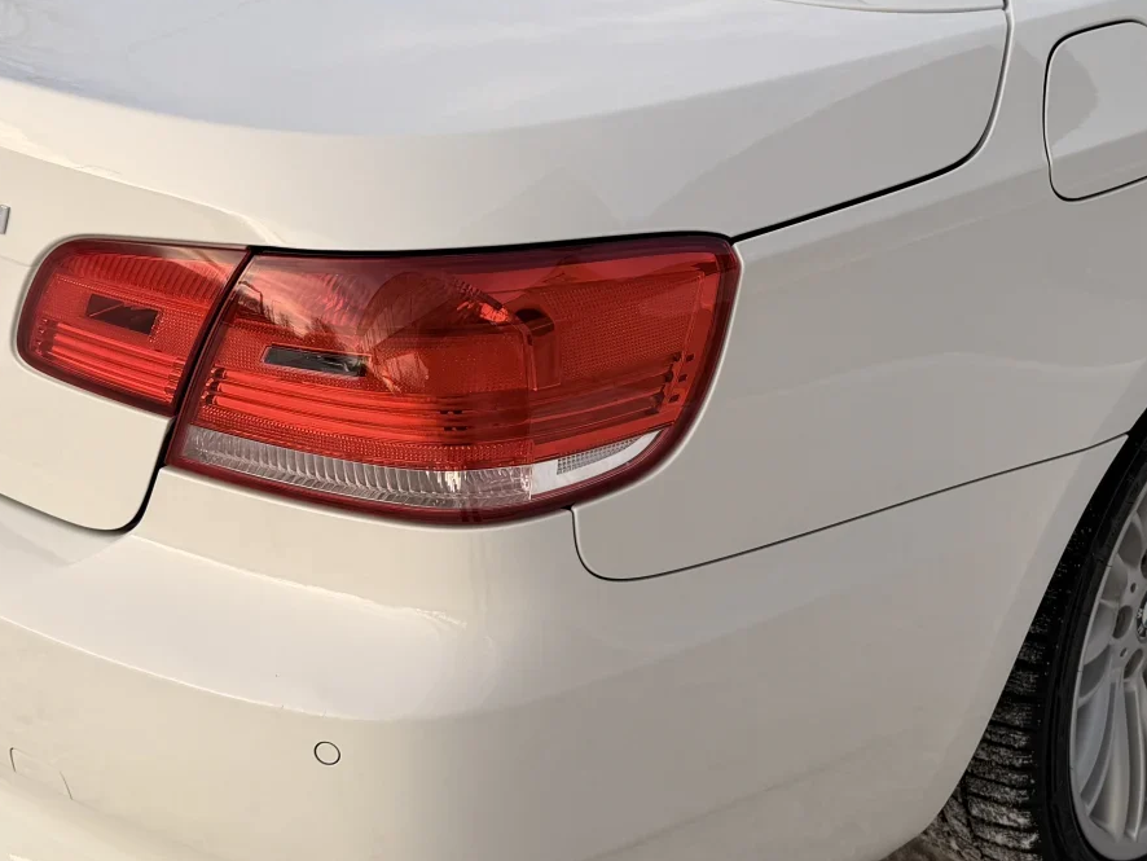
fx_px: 1723
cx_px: 726
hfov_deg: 36.6
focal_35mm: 52
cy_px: 273
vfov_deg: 27.8
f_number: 1.78
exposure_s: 1/943
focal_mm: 6.76
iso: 80
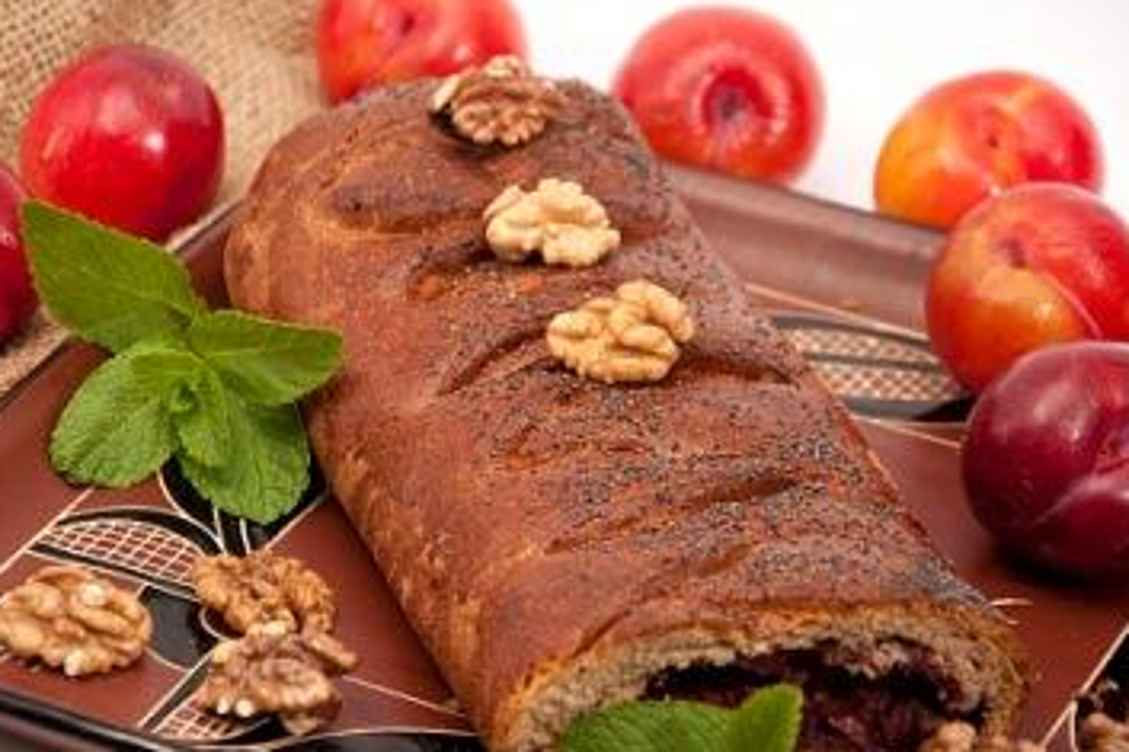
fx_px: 6258
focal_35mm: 200
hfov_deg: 10.3
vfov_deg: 6.9
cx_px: 521
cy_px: 470
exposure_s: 1/100
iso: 200
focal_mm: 105
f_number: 5.6
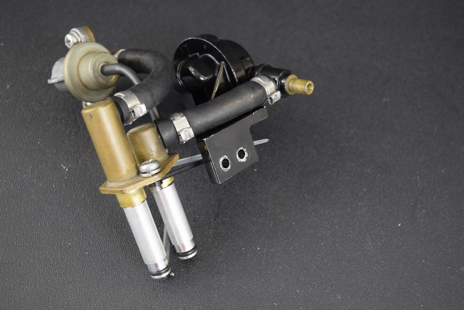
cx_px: 232
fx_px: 619
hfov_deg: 41.1
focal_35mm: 48
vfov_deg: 28.1
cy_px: 155
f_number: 5.6
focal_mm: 32
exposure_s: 1/125
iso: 720
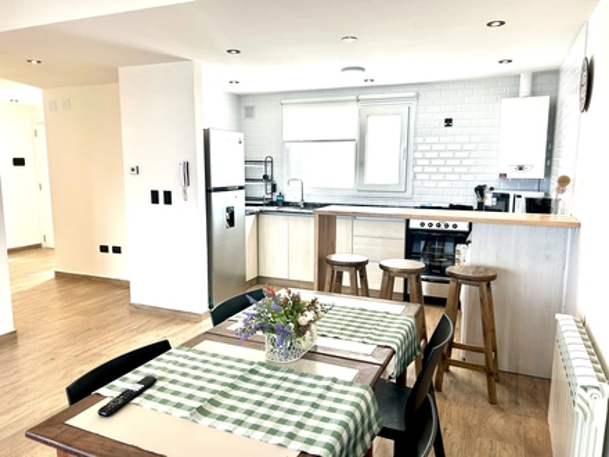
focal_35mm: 26
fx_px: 457
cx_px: 304
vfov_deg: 53.1
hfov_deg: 67.3
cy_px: 228
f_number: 1.5
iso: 40
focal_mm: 5.7
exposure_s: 1/228
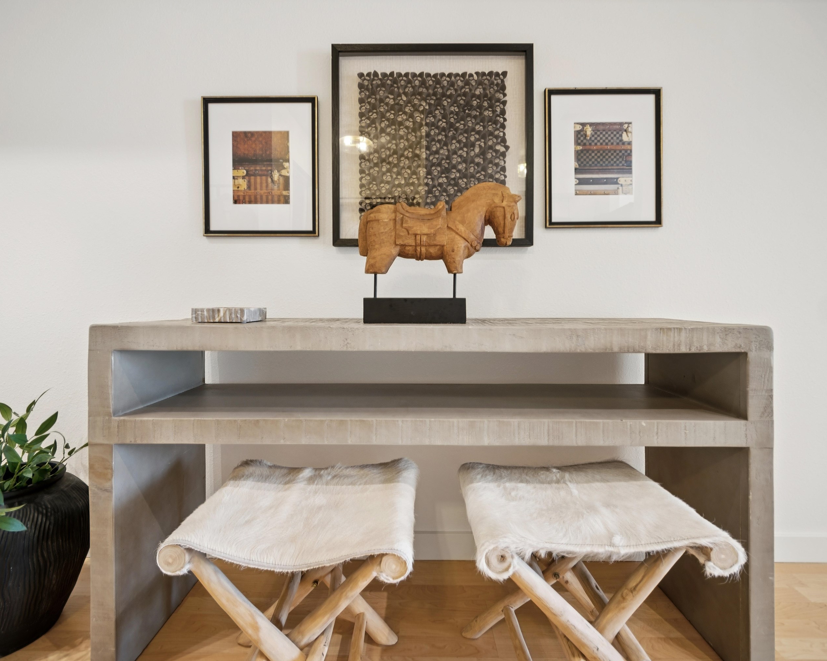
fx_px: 392
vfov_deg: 80.4
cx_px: 402
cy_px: 333
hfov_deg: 93.1
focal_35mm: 16
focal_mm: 9
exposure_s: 1/2
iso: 125
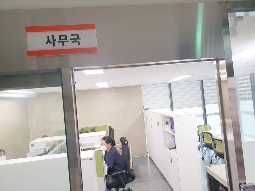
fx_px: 192
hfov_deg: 67.3
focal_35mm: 26
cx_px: 128
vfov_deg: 53.1
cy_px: 96
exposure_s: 1/60
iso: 125
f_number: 2.4
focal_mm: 4.3
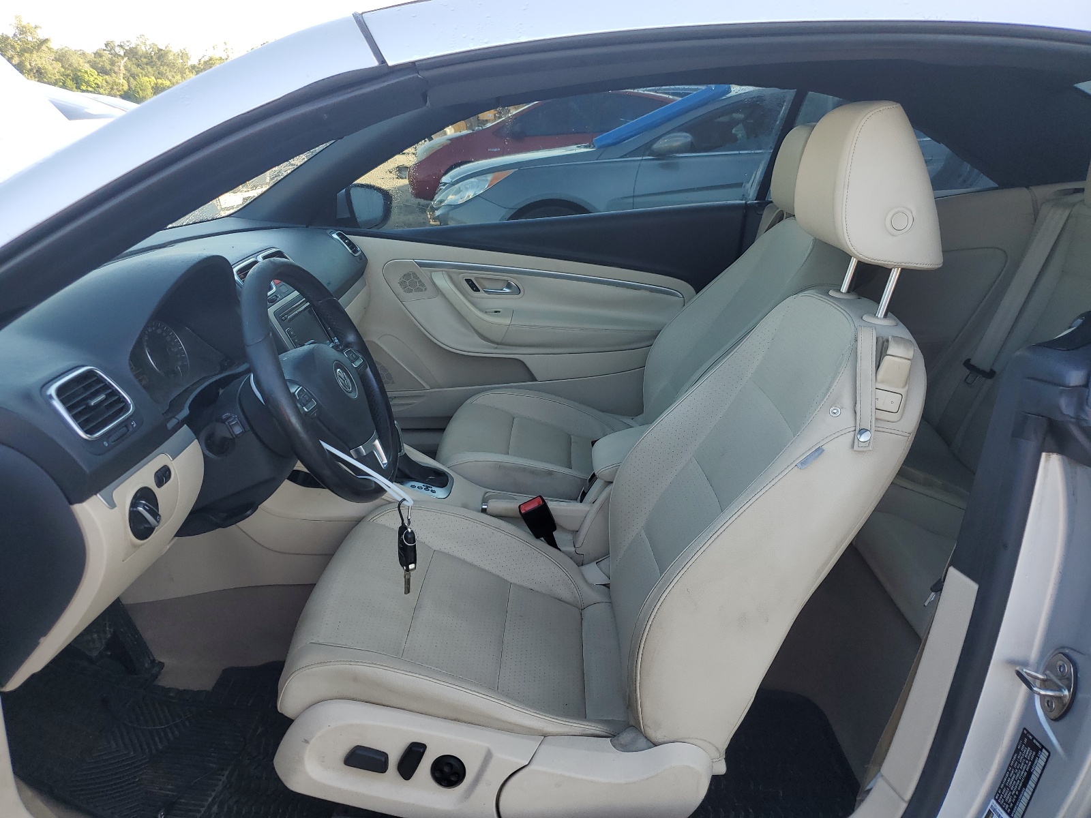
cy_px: 409
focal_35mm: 26
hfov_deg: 67.3
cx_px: 546
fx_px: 819
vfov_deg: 53.1
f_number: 1.5
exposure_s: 1/294
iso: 50
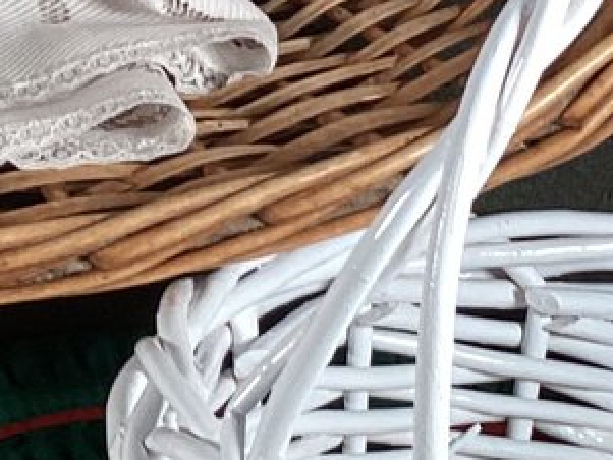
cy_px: -25
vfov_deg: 9.4
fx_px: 2764
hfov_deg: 12.5
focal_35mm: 156
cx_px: 25
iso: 80
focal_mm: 3.3
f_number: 2.4
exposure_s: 1/120
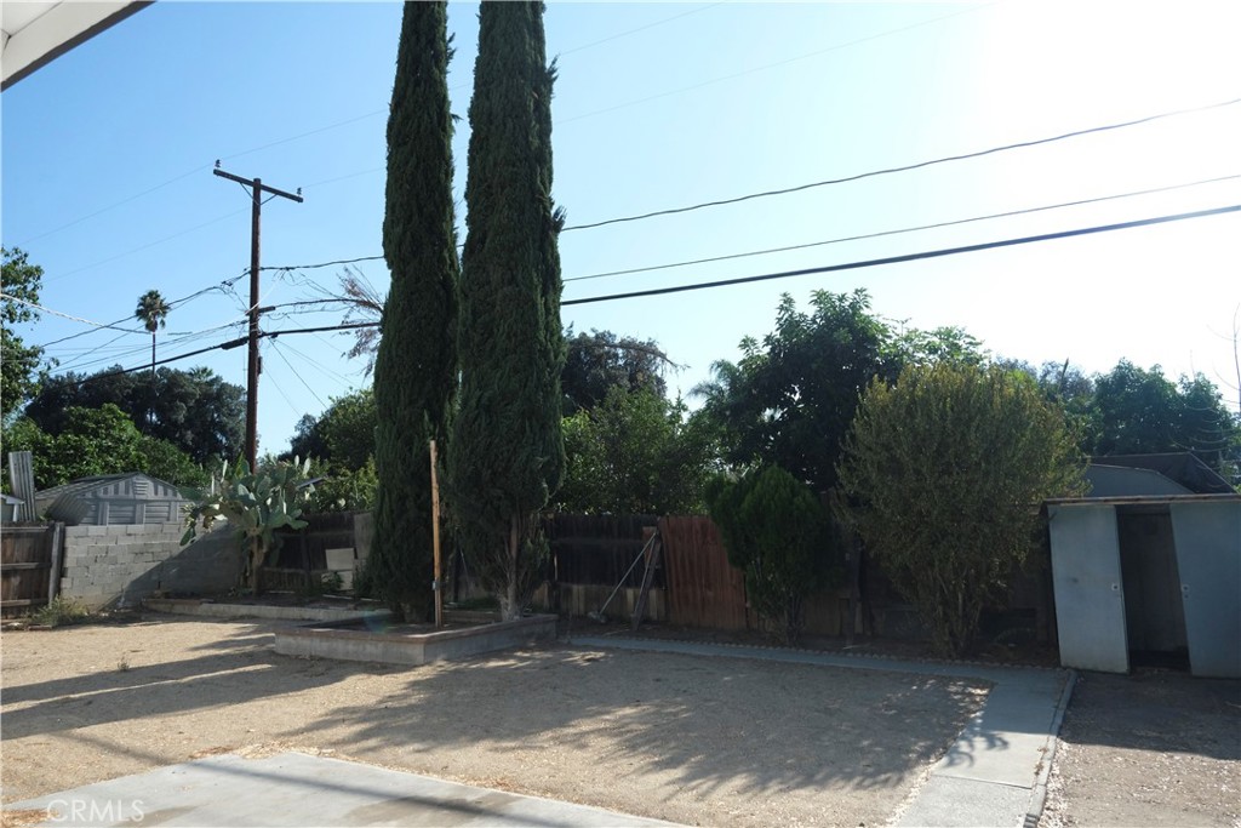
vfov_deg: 53.1
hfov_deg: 73.7
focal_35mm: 24
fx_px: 827
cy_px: 414
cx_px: 620
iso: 1250
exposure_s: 1/8000
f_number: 4
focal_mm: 16
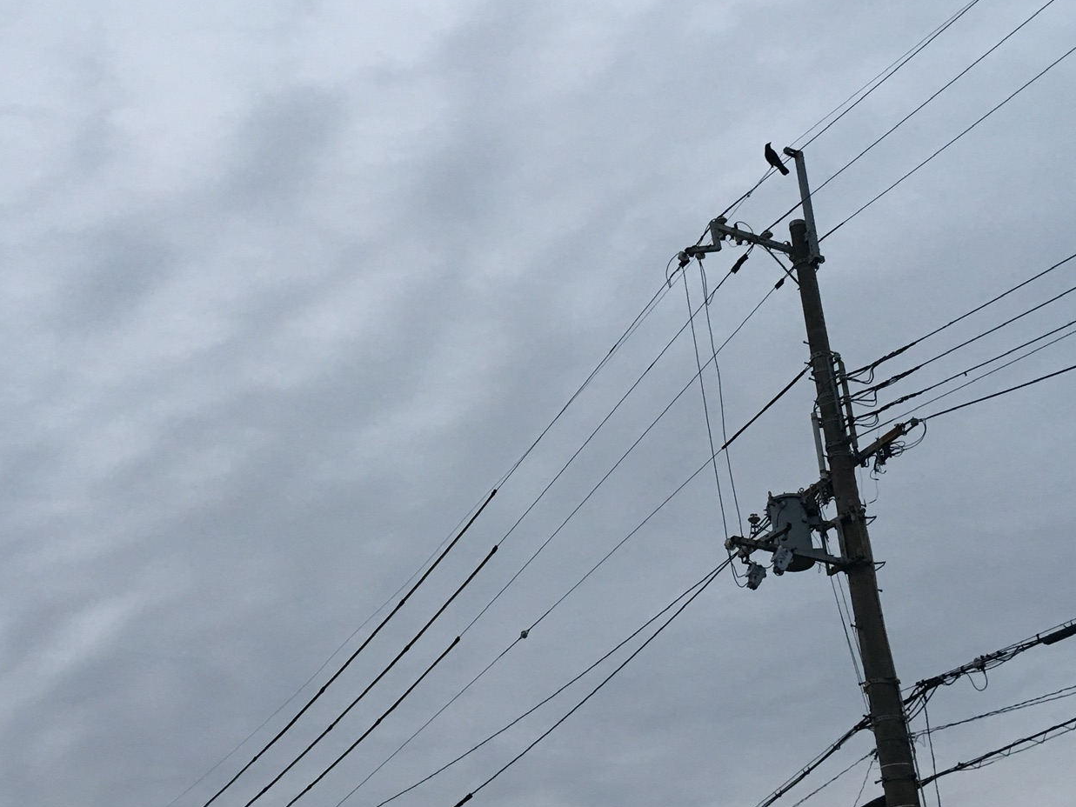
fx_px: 1492
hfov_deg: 39.6
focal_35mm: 48
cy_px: 287
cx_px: 485
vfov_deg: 30.1
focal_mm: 4.15
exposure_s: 1/30
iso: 100
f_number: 2.2
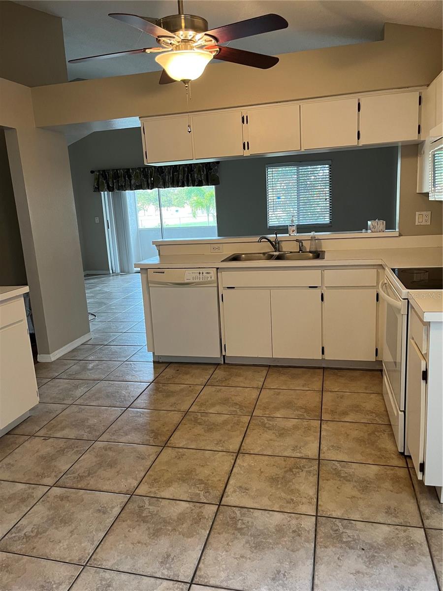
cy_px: 296
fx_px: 444
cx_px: 222
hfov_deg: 53.1
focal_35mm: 26
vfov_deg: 67.3
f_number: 1.6
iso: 200
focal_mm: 5.1
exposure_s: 1/60
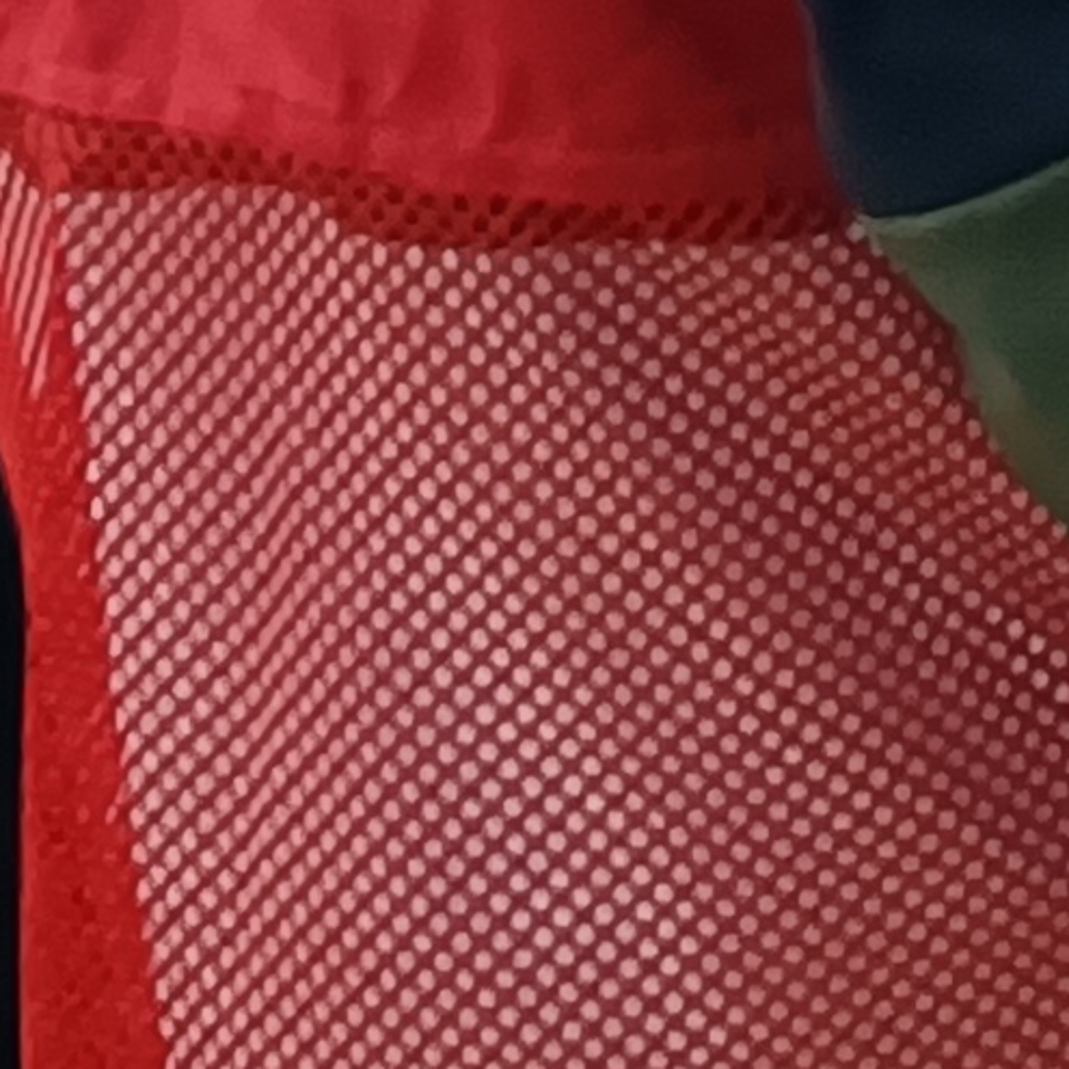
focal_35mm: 247
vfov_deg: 6.8
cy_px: -1145
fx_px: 8630
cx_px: 2499
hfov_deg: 6.7
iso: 528
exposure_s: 1/50
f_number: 1.9
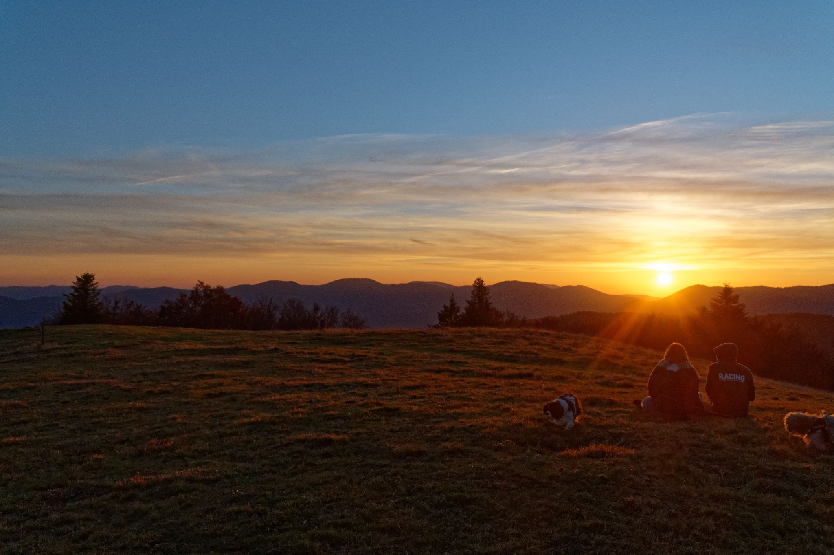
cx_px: 417
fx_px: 741
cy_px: 278
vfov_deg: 41.1
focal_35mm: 32
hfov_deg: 58.8
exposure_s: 1/2000
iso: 1600
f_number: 8
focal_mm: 32
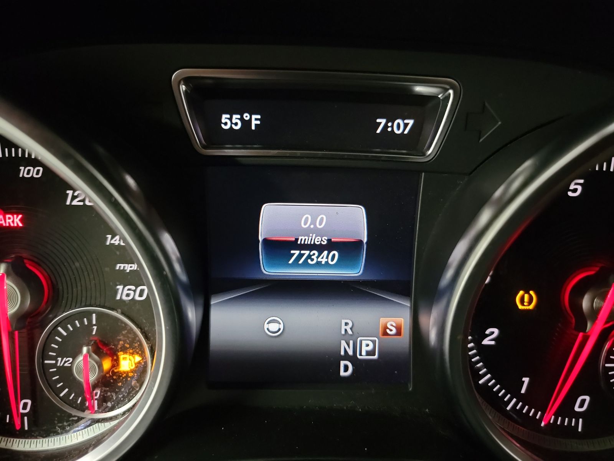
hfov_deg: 71.6
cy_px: 230
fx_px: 426
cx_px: 307
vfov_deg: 56.8
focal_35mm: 24
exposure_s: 1/14
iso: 1892
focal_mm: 6.7
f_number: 1.8
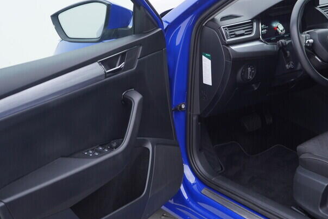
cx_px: 191
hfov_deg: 32.8
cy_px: 86
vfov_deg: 22.2
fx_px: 556
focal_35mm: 61
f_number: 3.2
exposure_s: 1/50
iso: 125
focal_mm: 24
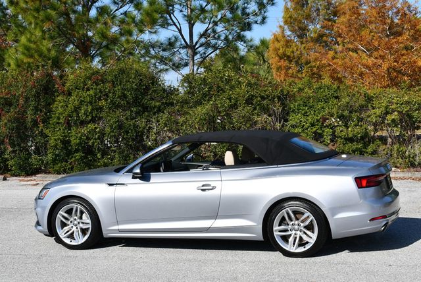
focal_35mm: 62
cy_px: 141
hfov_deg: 32.4
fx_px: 726
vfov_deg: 22.0
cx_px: 210
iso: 100
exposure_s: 1/320
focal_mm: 31
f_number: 9
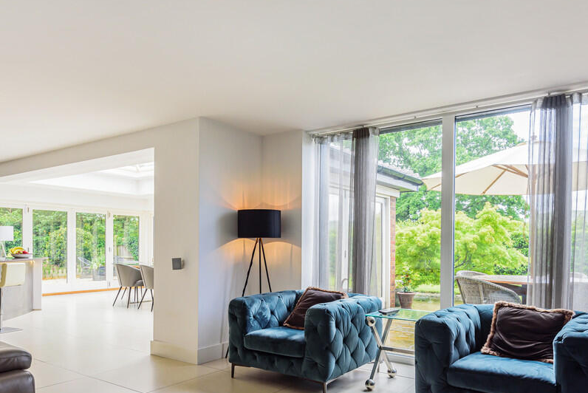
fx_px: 441
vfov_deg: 47.5
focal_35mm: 27
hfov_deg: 67.3
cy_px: 248
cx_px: 307
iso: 250
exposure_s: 1/60
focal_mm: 21
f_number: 8
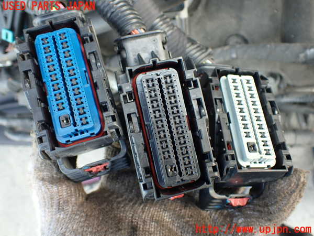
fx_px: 290
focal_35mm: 32
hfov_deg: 56.8
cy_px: 118
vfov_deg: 44.2
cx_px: 157
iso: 160
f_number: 2.4
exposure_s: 1/60
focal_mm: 5.79
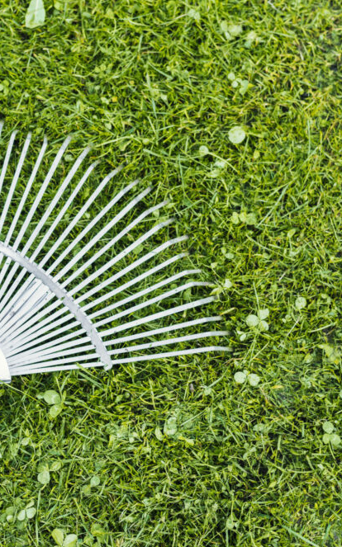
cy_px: 274
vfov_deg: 25.6
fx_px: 1205
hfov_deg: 16.1
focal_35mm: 81
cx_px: 152
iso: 100
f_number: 2.5
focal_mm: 35
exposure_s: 1/320
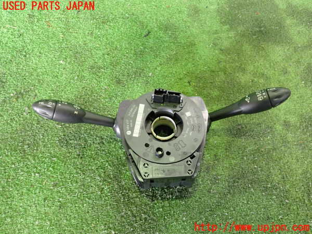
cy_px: 117
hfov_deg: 60.0
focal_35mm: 30
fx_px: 270
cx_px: 156
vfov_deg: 46.8
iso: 640
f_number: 2.3
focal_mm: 5.4
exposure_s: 1/30
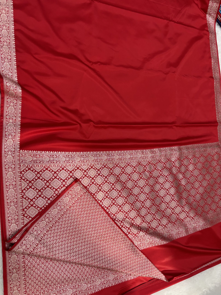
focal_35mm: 26
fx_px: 221
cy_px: 148
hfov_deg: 53.1
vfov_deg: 67.3
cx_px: 110
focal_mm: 5.96
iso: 125
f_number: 1.6
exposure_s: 1/100
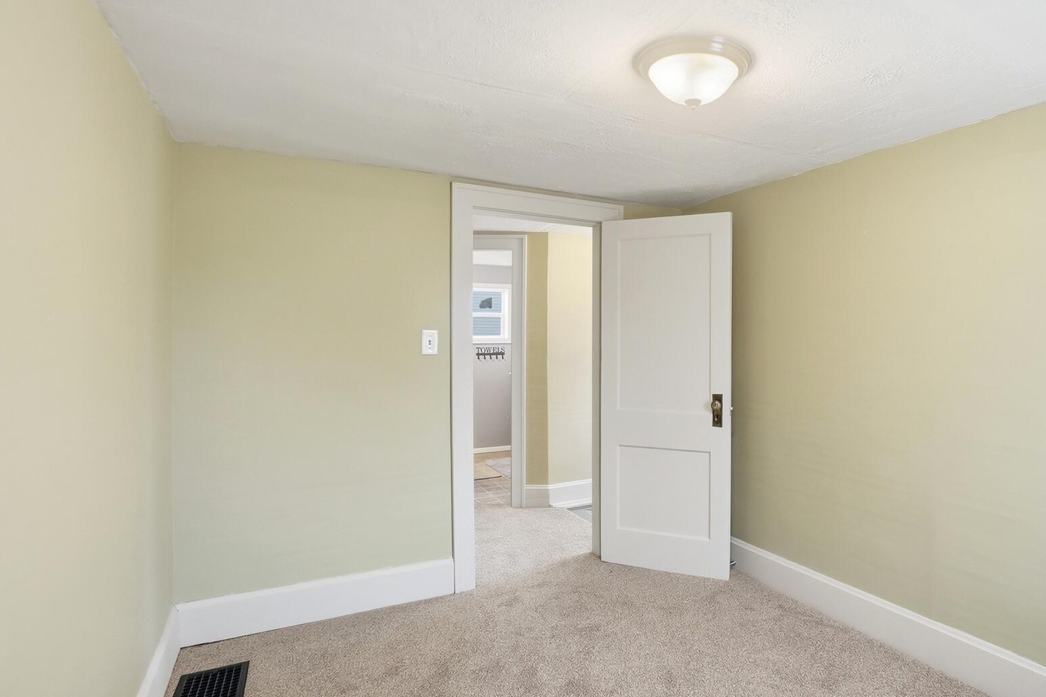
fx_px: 552
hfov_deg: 85.1
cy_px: 351
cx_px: 658
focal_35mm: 19
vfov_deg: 64.5
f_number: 4
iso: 100
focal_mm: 10
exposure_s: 1/100
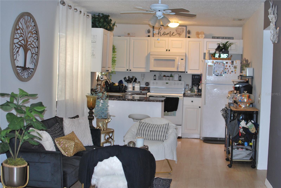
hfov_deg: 37.8
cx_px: 140
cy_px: 94
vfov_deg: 25.8
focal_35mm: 52
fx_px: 410
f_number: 2.8
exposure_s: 1/60
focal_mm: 35
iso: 200
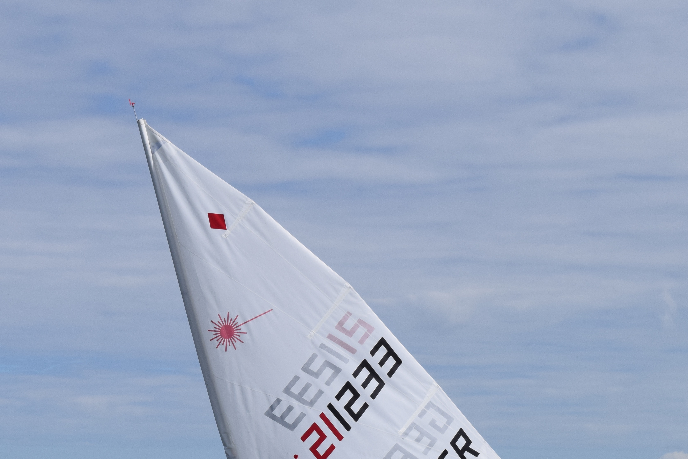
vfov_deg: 9.3
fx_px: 2826
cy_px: 344
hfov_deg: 13.8
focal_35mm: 148
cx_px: 128
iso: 200
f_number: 11
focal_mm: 55
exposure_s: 1/500
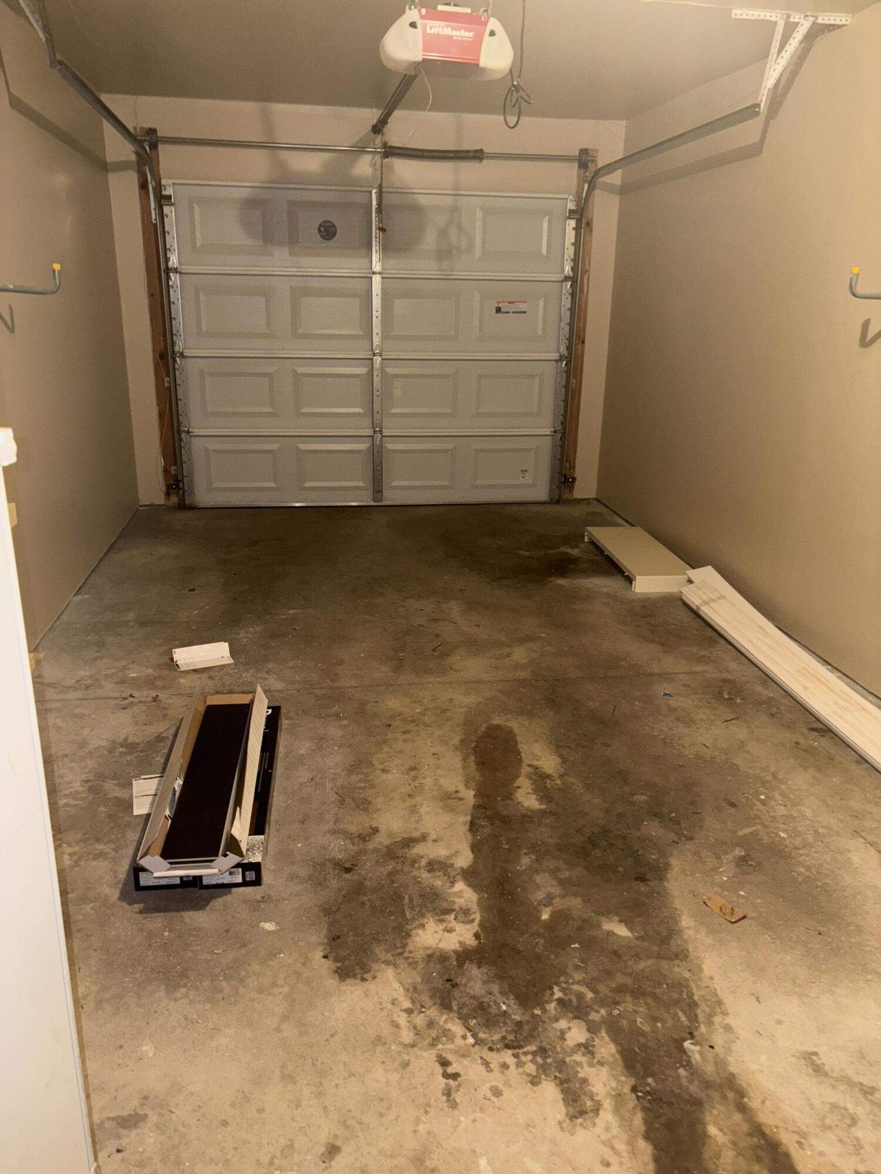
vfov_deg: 67.3
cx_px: 440
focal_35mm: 26
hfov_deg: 53.1
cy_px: 587
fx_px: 882
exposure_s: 1/12
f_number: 1.6
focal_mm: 5.96
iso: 125
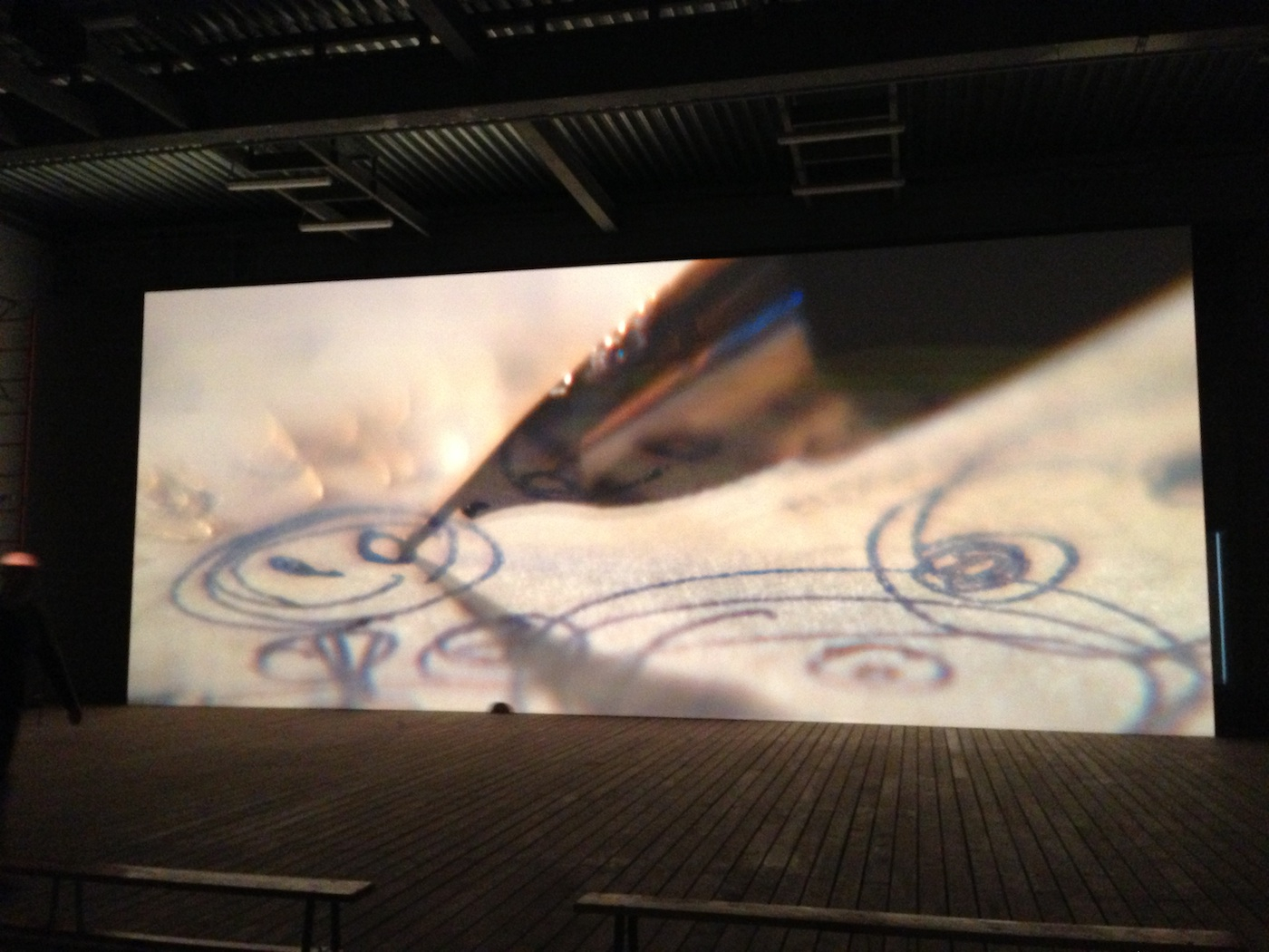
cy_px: 476
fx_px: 1210
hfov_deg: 55.4
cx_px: 634
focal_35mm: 33
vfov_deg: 42.9
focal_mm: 4.13
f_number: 2.4
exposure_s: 1/15
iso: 640
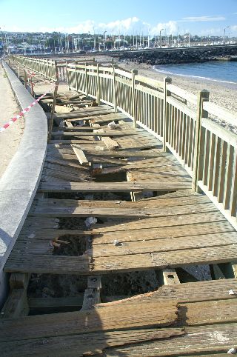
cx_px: 118
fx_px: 356
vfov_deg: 53.2
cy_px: 178
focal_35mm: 36
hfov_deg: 36.8
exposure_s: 1/40
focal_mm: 24
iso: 100
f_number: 8
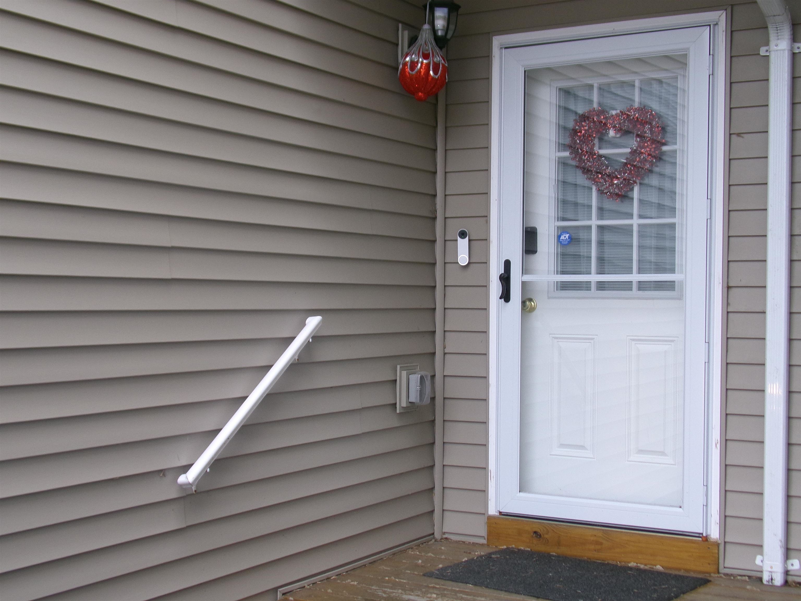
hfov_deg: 39.7
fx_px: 1111
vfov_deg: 30.3
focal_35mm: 48
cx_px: 400
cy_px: 300
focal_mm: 8.5
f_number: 4.2
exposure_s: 1/34
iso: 160
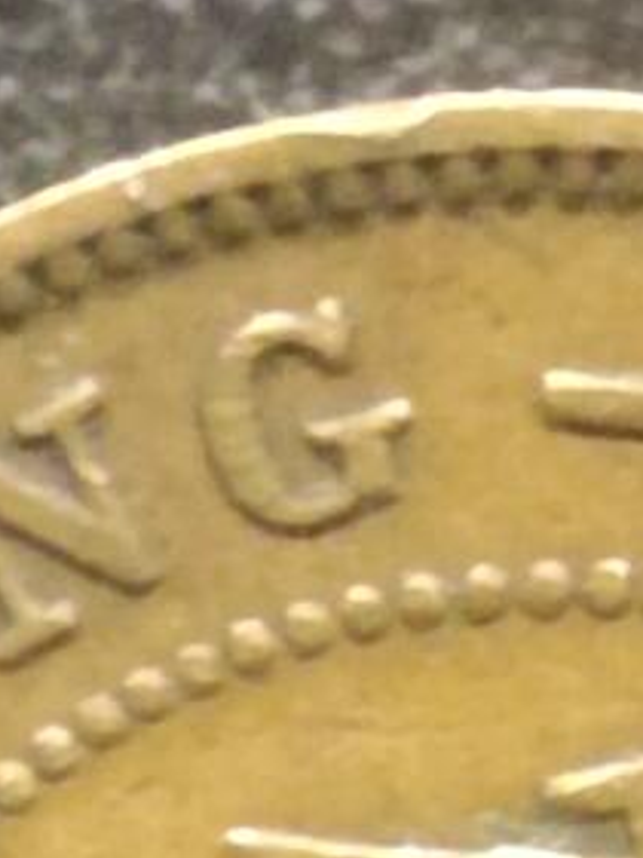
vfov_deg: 6.1
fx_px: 7975
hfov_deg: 4.6
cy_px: 1425
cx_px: 721
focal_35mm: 322
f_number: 2.2
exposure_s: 1/25
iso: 1600
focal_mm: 3.42
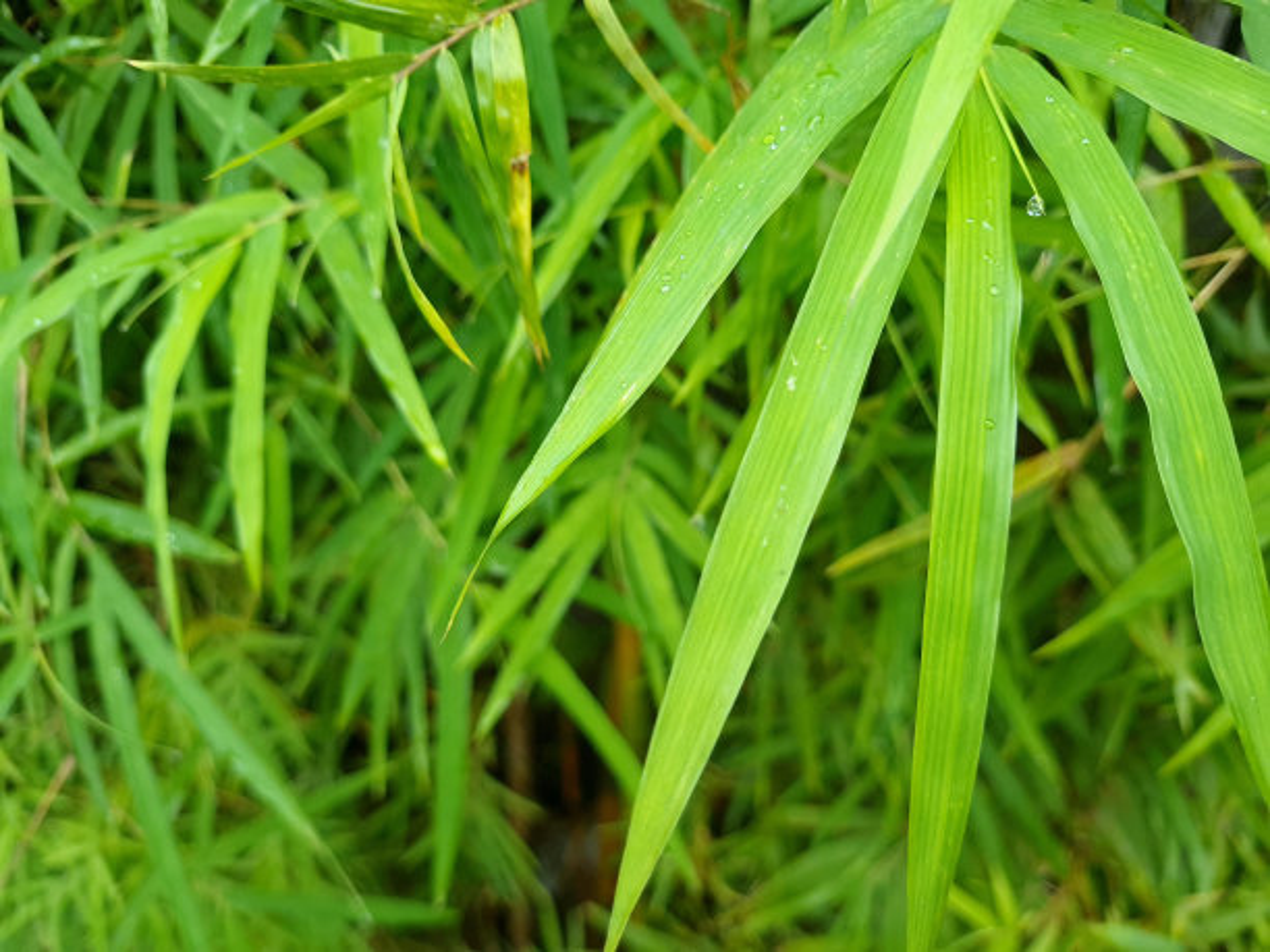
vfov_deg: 53.1
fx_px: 954
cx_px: 635
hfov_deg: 67.3
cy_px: 476
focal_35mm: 26
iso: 160
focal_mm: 5.4
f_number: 1.8
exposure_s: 1/250
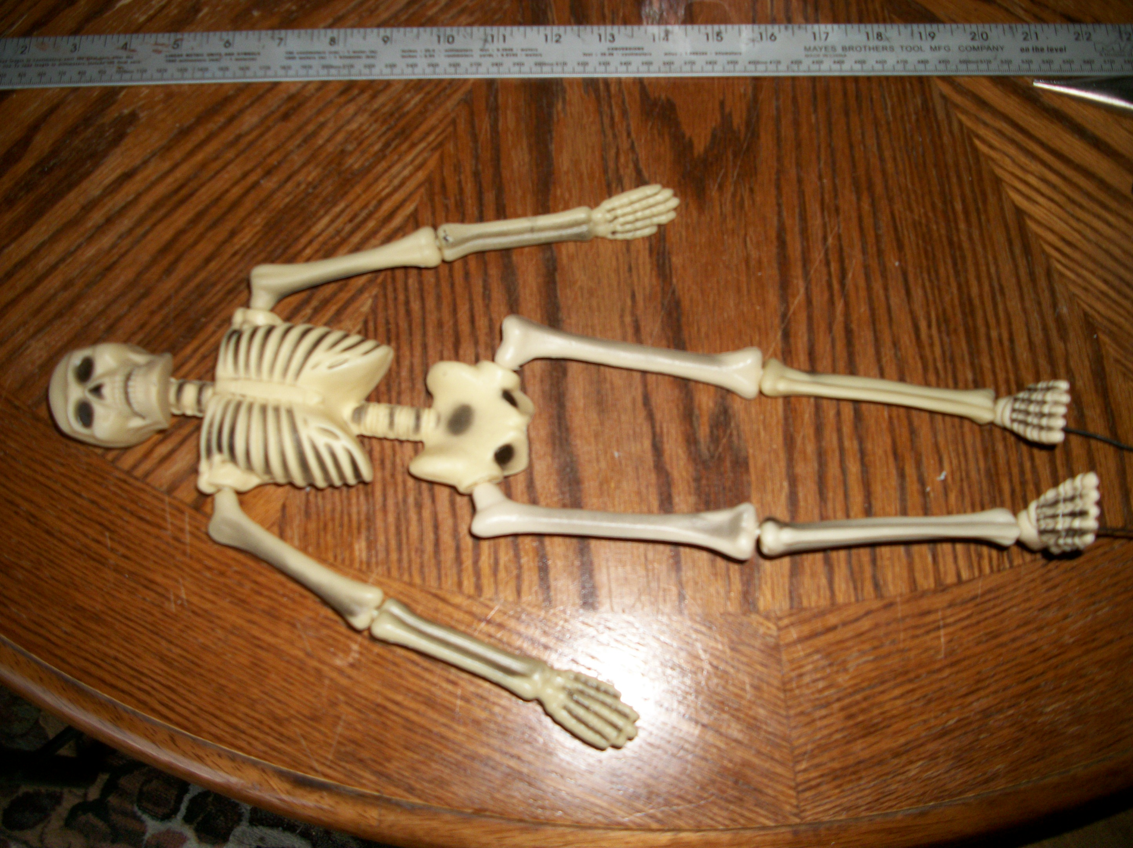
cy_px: 424
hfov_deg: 56.9
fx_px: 1046
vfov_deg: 44.1
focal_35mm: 32
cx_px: 566
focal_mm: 5.7
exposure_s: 1/60
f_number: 2.9
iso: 80
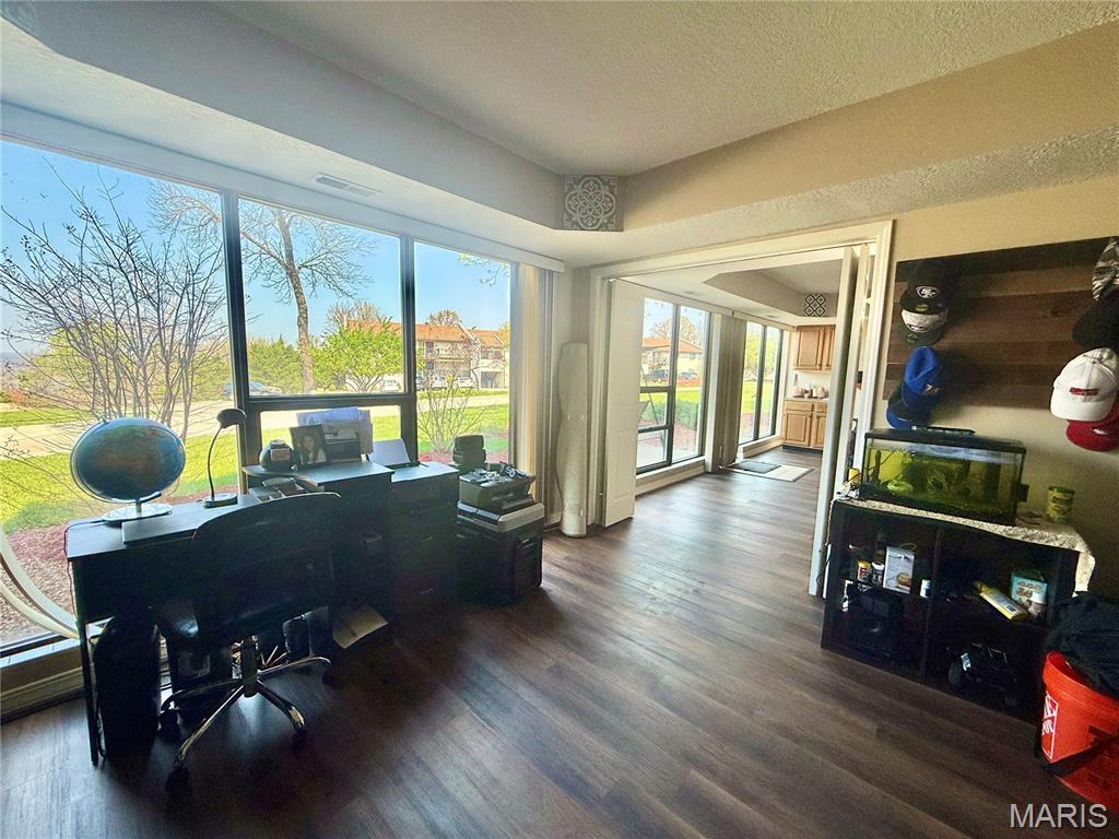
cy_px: 420
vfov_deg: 85.7
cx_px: 560
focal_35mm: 14
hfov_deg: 102.1
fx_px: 453
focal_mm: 2.22
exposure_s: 1/359
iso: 64
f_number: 2.2
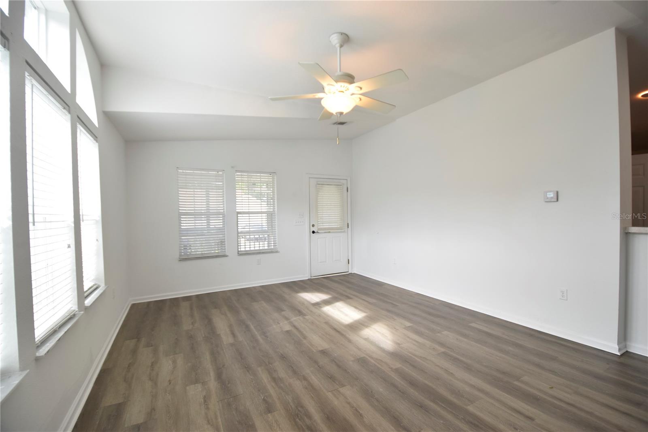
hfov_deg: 100.4
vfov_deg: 77.3
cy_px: 216
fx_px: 270
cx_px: 324
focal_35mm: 15
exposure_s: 1/160
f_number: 6.3
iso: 400
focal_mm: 10
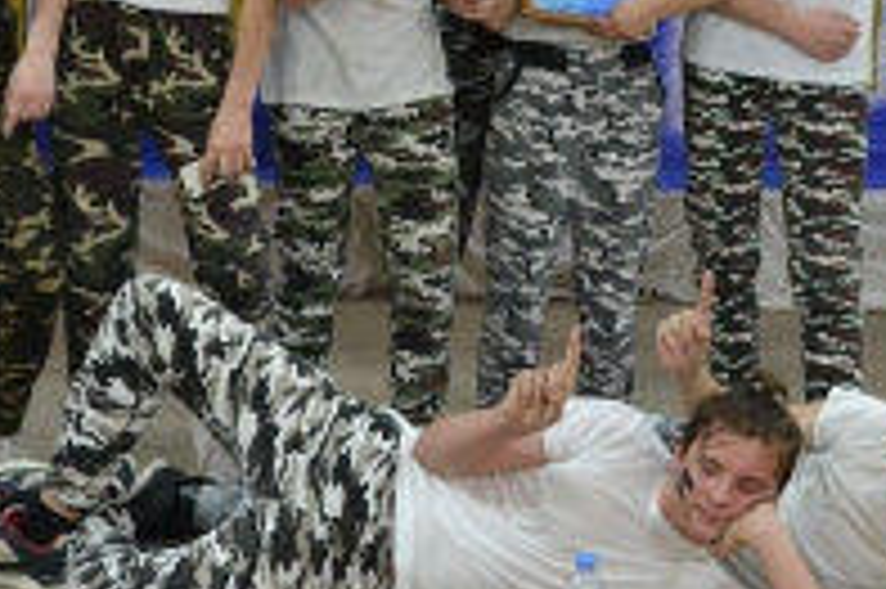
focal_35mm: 99
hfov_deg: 20.6
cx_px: 486
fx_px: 2438
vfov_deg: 13.7
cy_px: 56
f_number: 4.5
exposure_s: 1/60
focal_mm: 29
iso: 1800
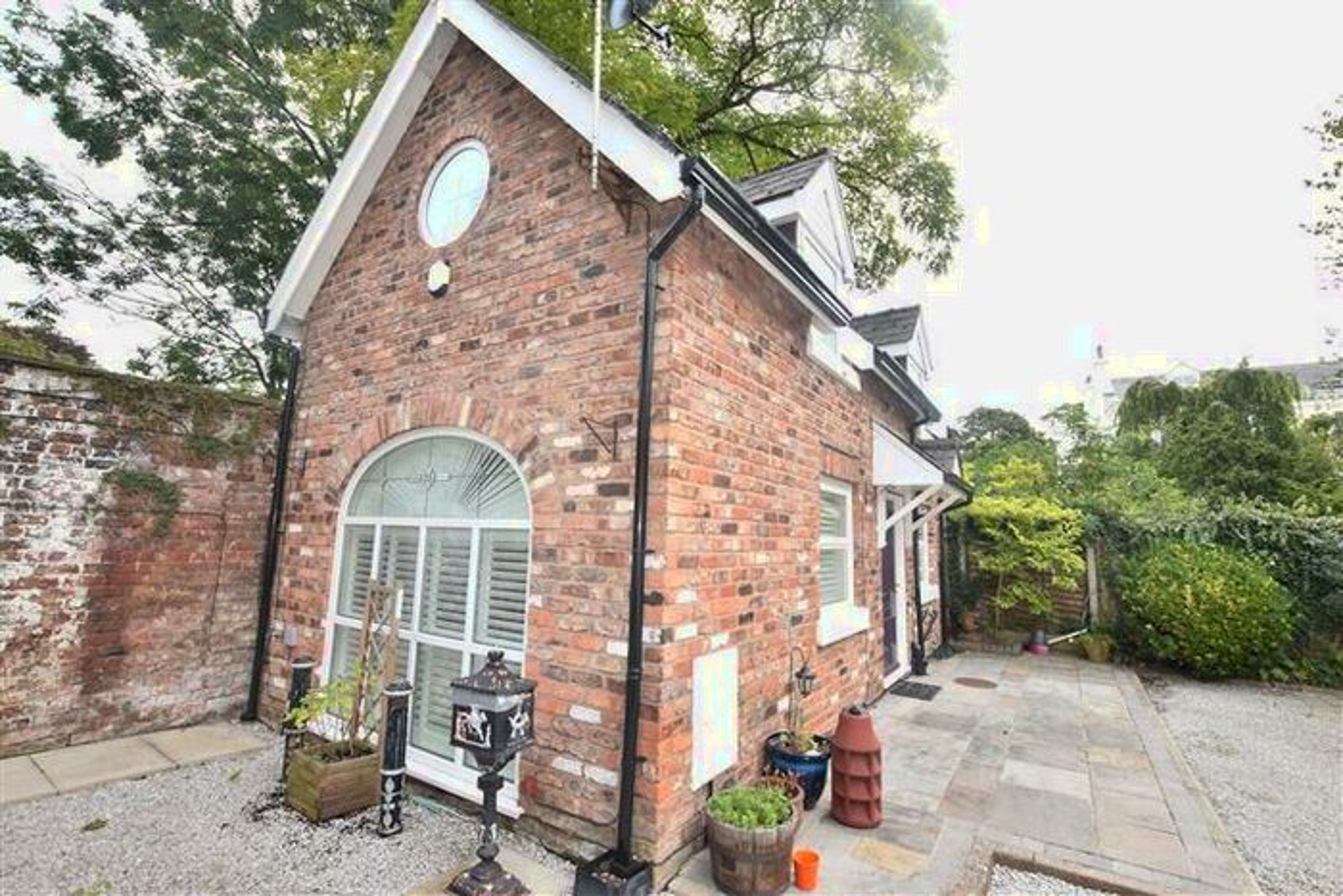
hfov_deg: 100.4
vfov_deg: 77.4
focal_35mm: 15
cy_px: 448
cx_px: 672
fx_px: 560
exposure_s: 1/200
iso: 400
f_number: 8
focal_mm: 10
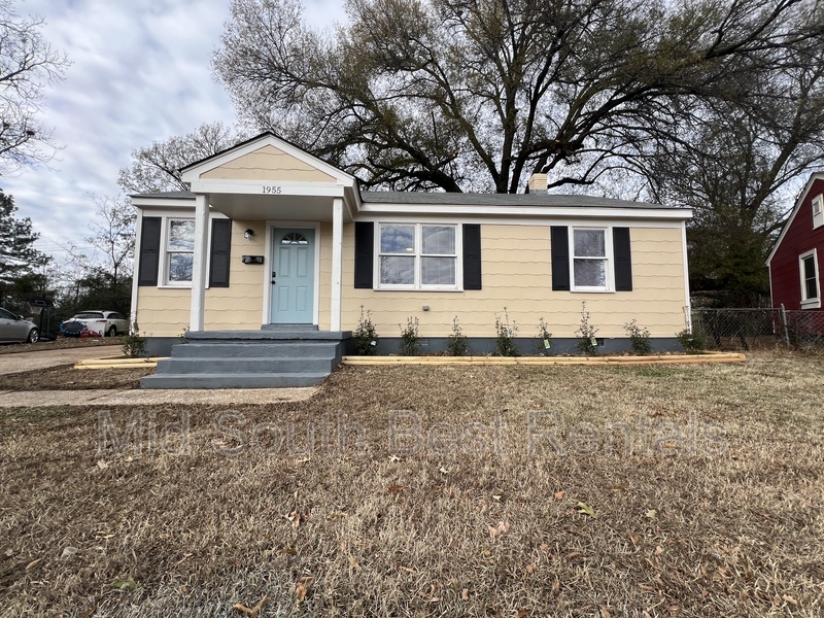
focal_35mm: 13
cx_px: 412
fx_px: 309
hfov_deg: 106.2
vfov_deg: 89.9
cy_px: 309
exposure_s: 1/630
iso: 32
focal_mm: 1.57
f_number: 1.8
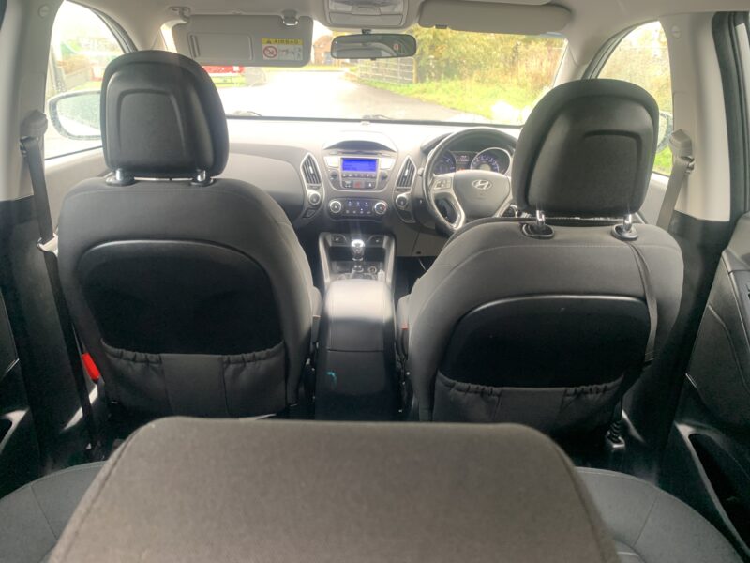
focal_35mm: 26
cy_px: 282
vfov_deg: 53.1
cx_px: 375
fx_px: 563
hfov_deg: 67.3
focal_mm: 4.25
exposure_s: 1/60
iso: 200
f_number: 1.8
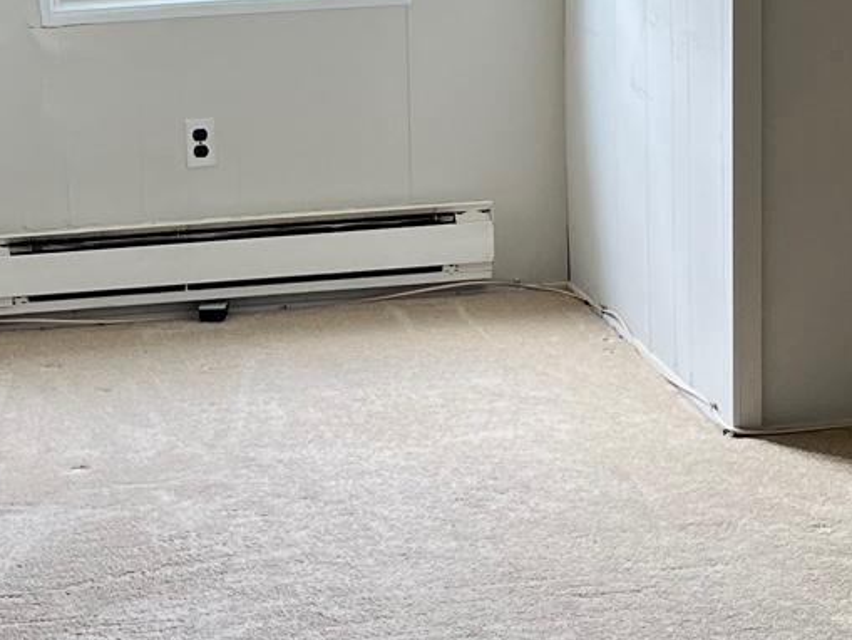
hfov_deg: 18.9
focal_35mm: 103
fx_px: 2536
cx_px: 214
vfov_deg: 14.3
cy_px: 151
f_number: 1.6
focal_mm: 5.1
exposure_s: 1/60
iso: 80
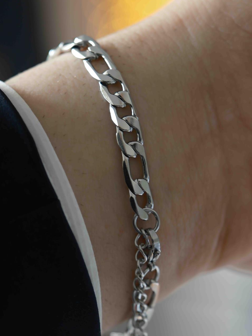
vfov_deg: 15.1
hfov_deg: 11.3
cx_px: 126
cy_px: 172
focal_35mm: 131
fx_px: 1272
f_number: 4
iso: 400
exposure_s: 1/30
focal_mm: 80
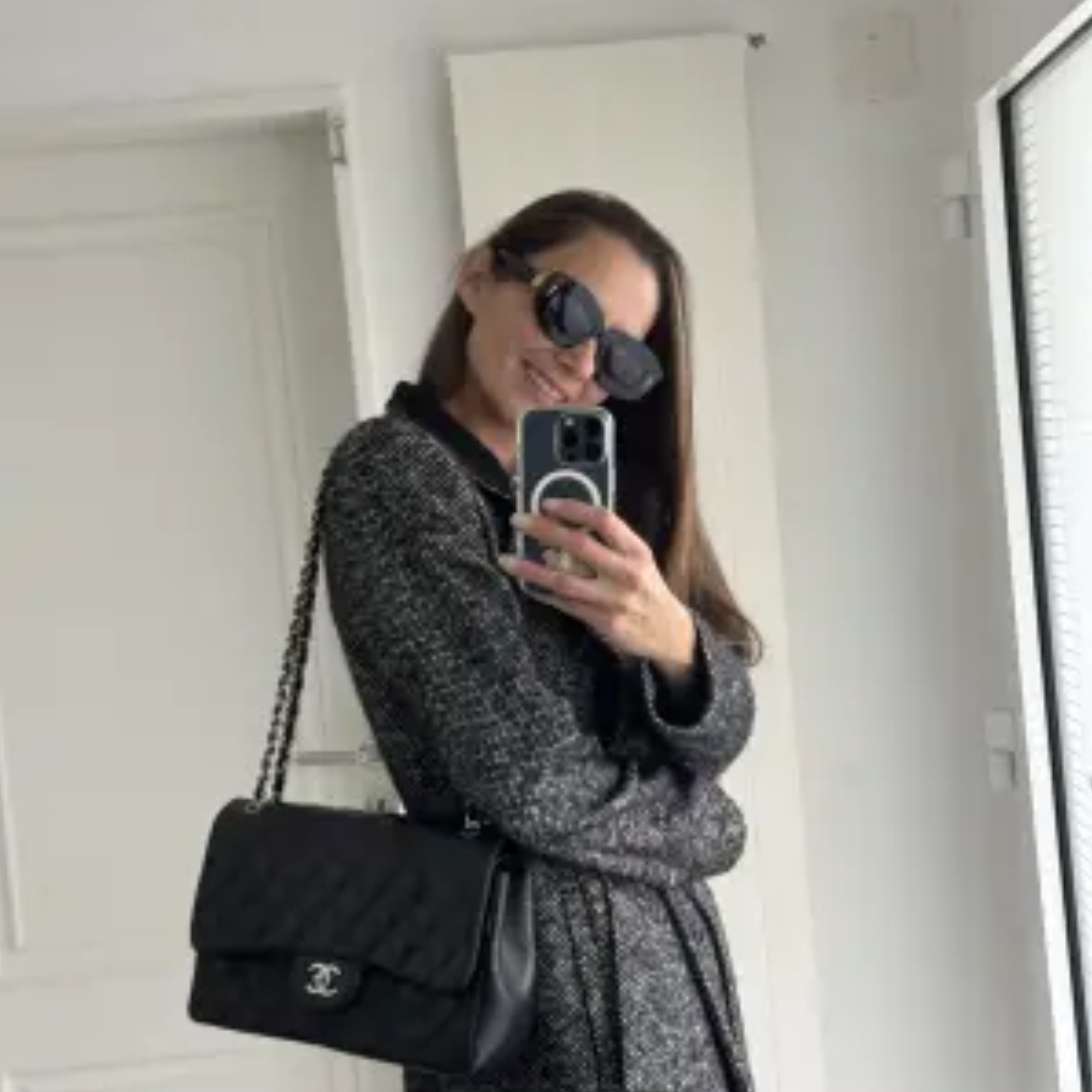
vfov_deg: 30.0
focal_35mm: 57
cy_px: 590
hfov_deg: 30.0
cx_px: 546
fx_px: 2034
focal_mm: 6.76
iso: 200
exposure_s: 1/60
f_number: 1.78
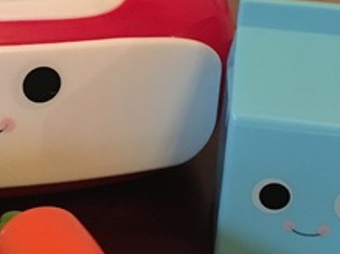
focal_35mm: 106
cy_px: 50
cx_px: -11
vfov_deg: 13.9
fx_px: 1041
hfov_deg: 18.0
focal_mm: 4.15
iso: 400
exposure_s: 1/17
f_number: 2.2
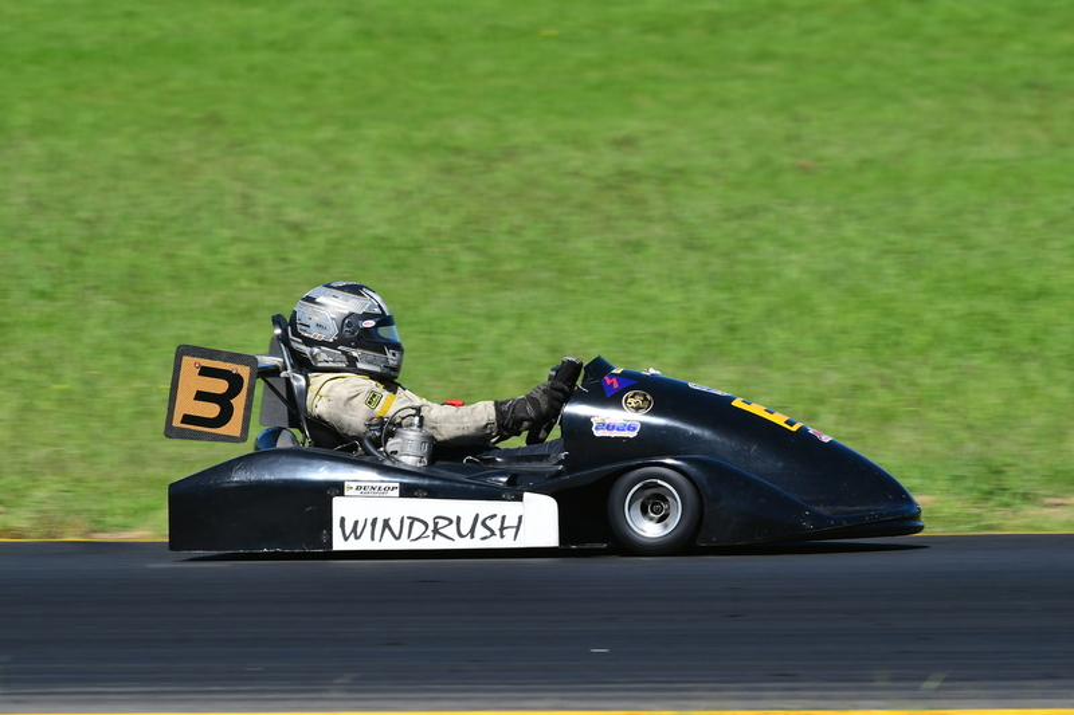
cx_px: 537
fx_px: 15211
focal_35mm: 510
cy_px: 358
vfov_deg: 2.7
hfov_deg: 4.0
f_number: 11
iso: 400
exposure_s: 1/640
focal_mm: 340
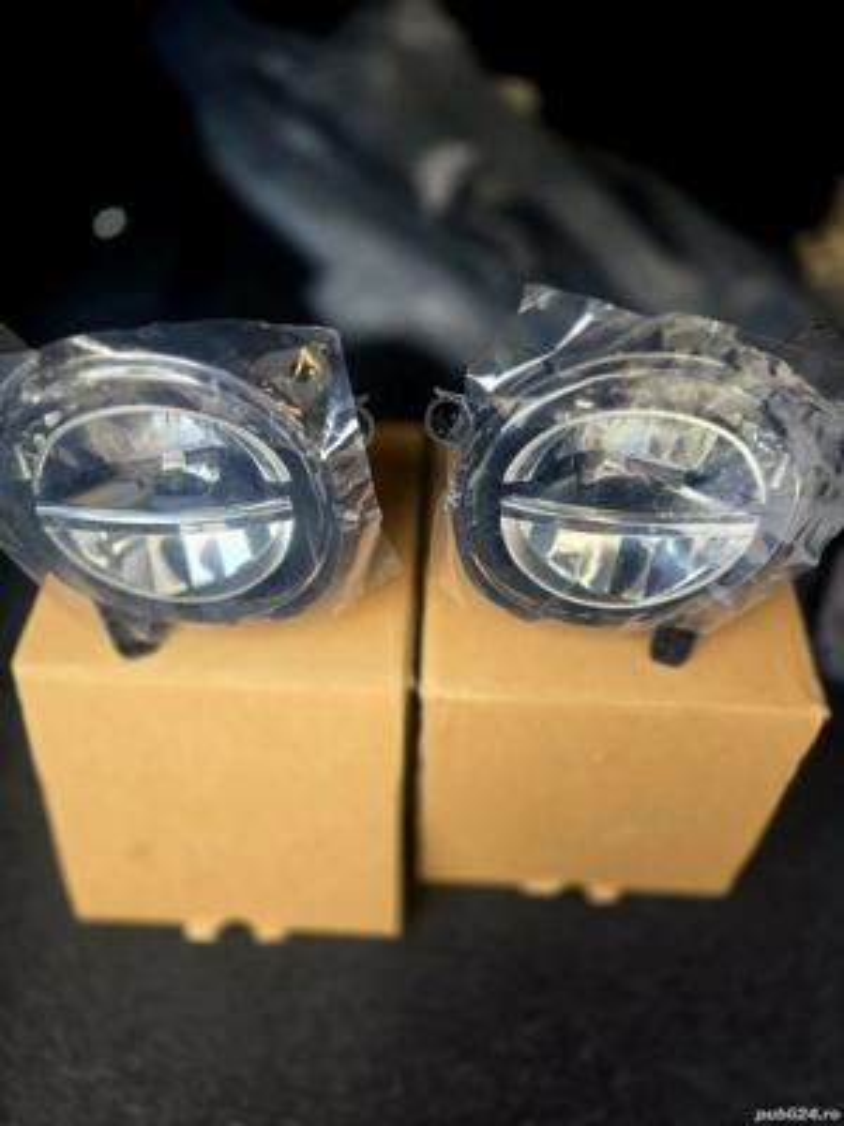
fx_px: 748
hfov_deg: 58.9
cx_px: 422
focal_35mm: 23
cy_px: 563
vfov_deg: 73.9
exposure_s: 1/101
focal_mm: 5.4
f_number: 1.8
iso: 64
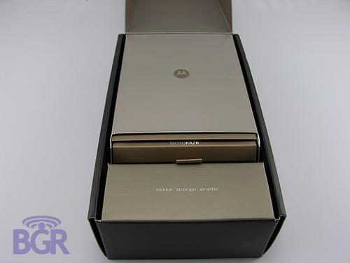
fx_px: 354
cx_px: 175
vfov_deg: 40.7
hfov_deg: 52.6
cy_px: 132
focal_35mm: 35
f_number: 3.5
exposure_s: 1/64.4
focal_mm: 8.9
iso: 50
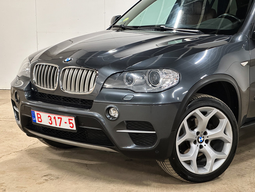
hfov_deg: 25.3
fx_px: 567
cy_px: 96
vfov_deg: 19.2
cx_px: 128
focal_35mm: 77
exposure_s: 1/35
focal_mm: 9
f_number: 2.8
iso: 500
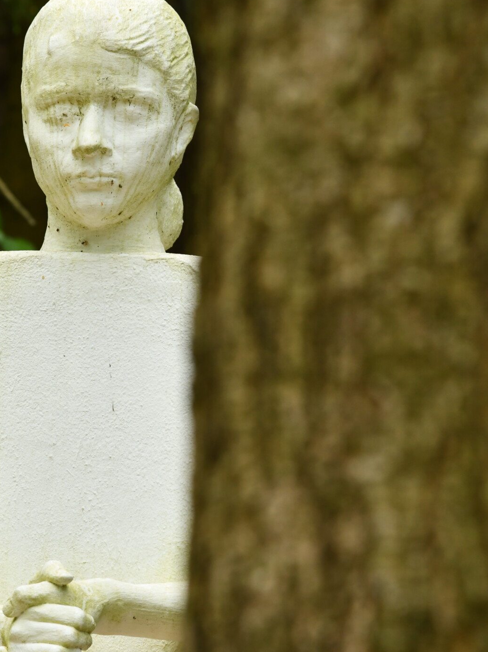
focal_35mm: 215
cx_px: 92
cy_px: 388
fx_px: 4043
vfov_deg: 9.2
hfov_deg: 6.9
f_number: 5.6
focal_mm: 120
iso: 800
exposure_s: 1/250
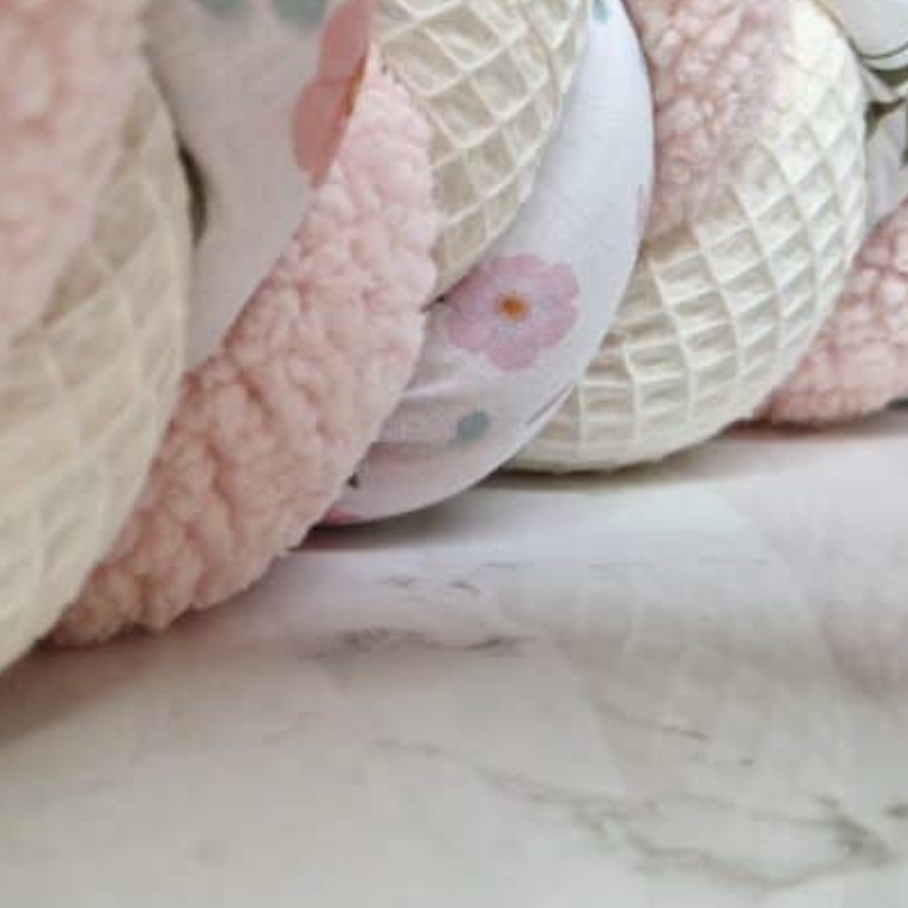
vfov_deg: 32.2
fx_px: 1514
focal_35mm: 51
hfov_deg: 33.1
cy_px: 146
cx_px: 289
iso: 50
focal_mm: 5.4
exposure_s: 1/452
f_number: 1.8
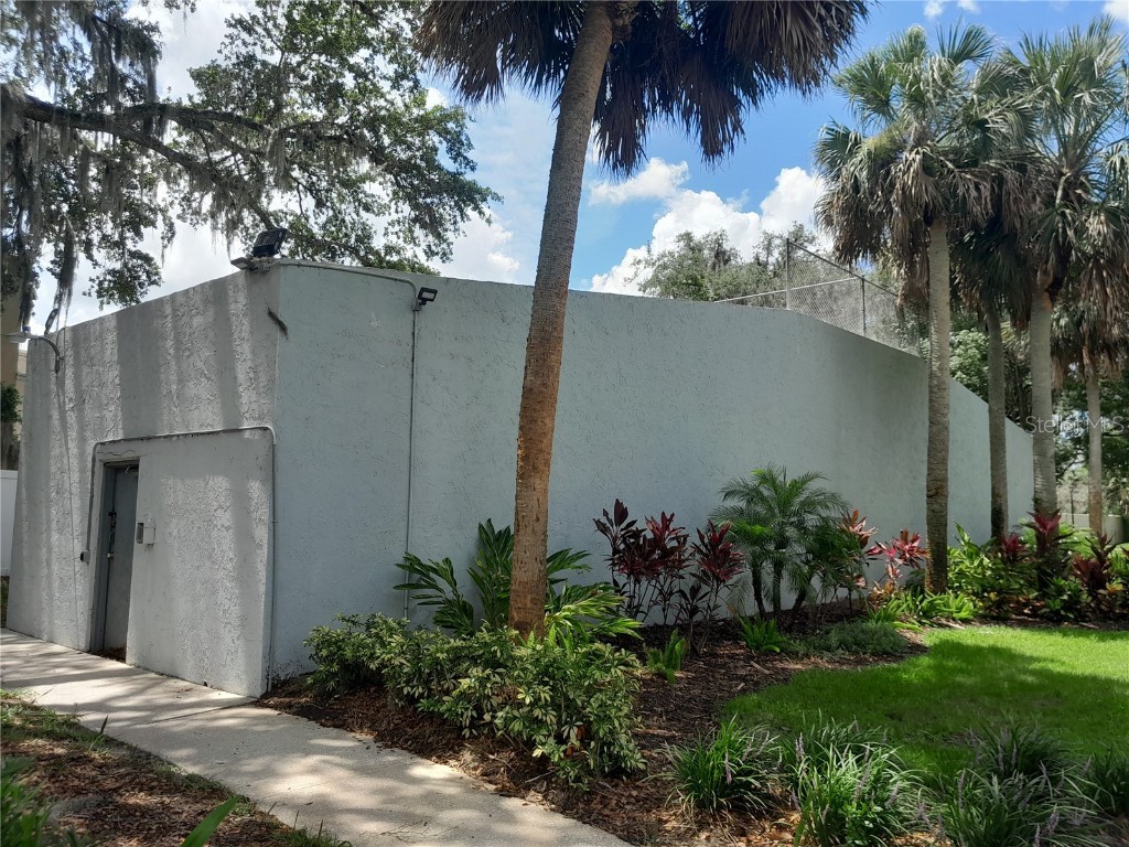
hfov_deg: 65.3
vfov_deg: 51.4
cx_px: 564
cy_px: 424
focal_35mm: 27
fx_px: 881
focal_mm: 4
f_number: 1.8
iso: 40
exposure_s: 1/234
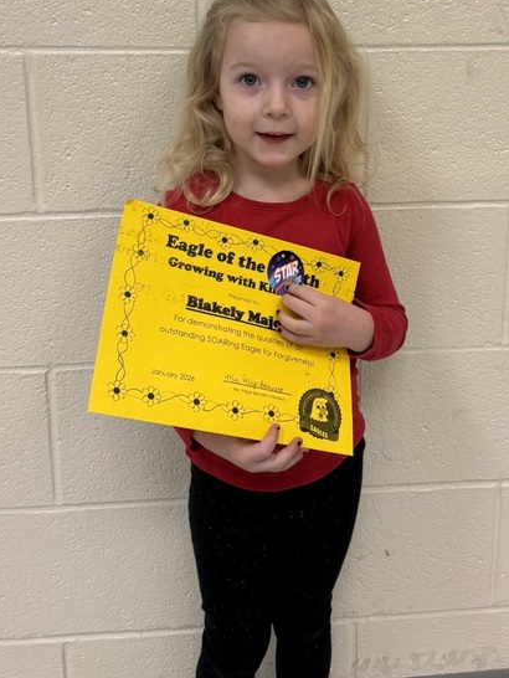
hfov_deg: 32.2
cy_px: 191
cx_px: 293
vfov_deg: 41.1
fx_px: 882
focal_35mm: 45
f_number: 1.78
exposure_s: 1/120
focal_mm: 6.76
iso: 160
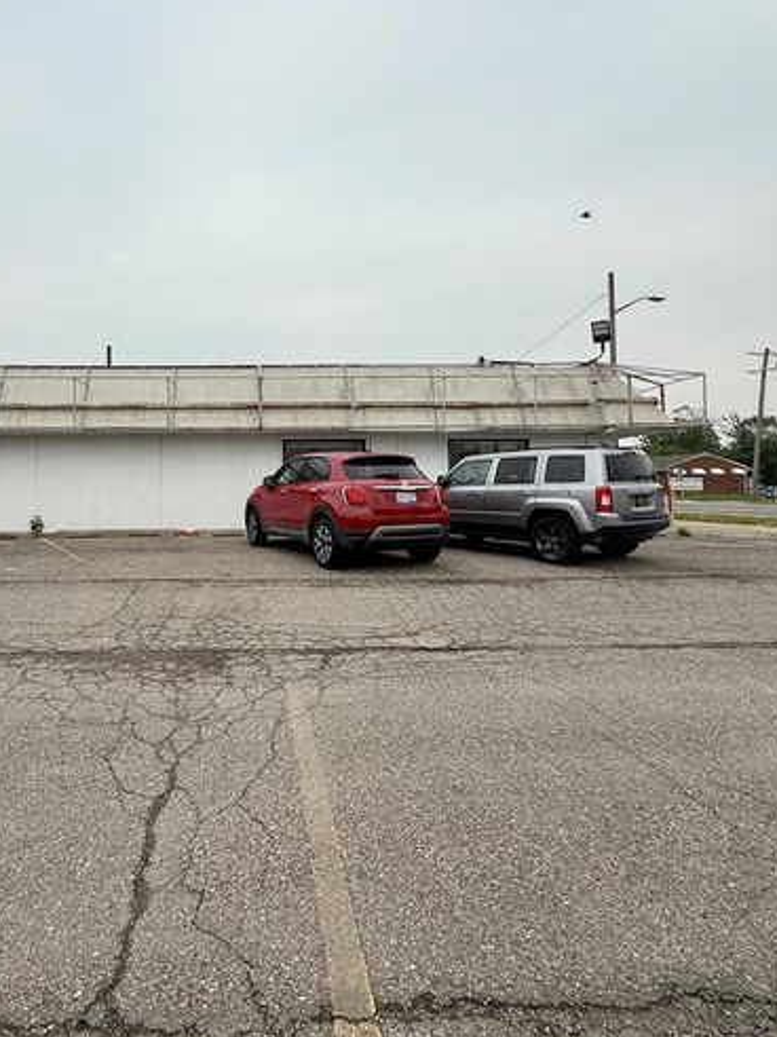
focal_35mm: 19
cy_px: 480
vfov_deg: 84.5
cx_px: 268
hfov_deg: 67.0
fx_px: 569
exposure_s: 1/2237
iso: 50
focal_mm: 2.22
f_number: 2.2
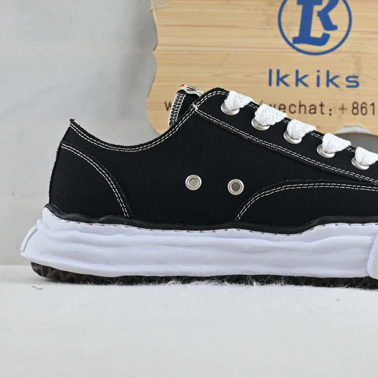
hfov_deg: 30.3
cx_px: 276
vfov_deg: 30.7
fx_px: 687
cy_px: 189
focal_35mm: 56
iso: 100
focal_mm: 29
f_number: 4.8
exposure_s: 1/40
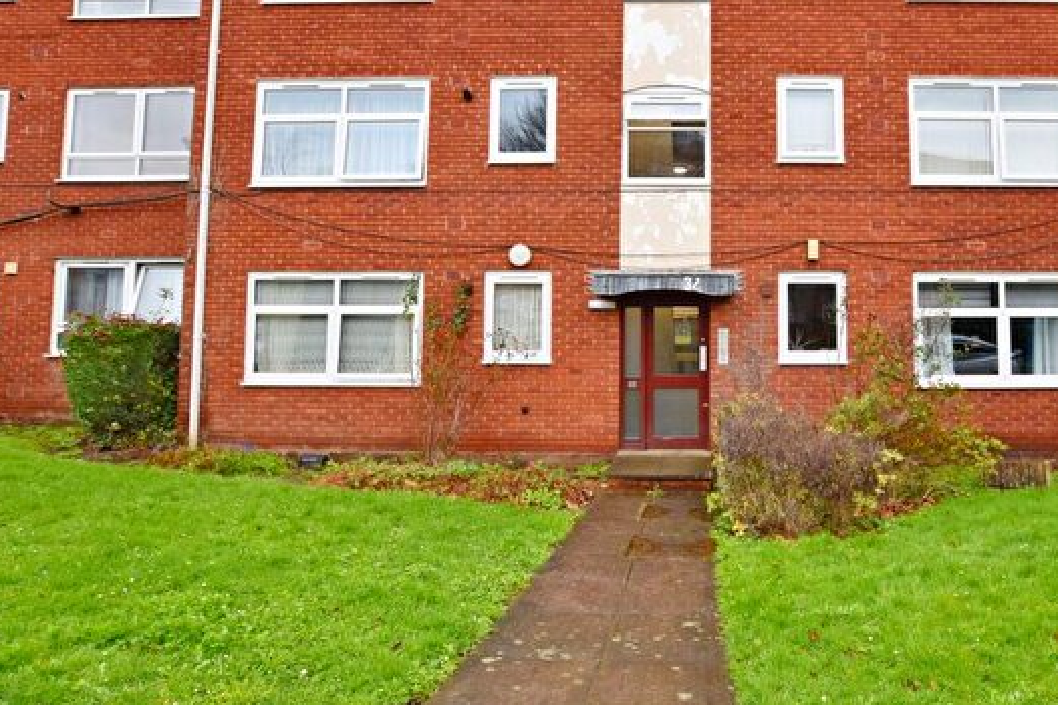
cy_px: 291
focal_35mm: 20
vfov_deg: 61.5
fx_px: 588
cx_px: 691
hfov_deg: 81.6
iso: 400
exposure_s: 1/125
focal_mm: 10
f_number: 5.6
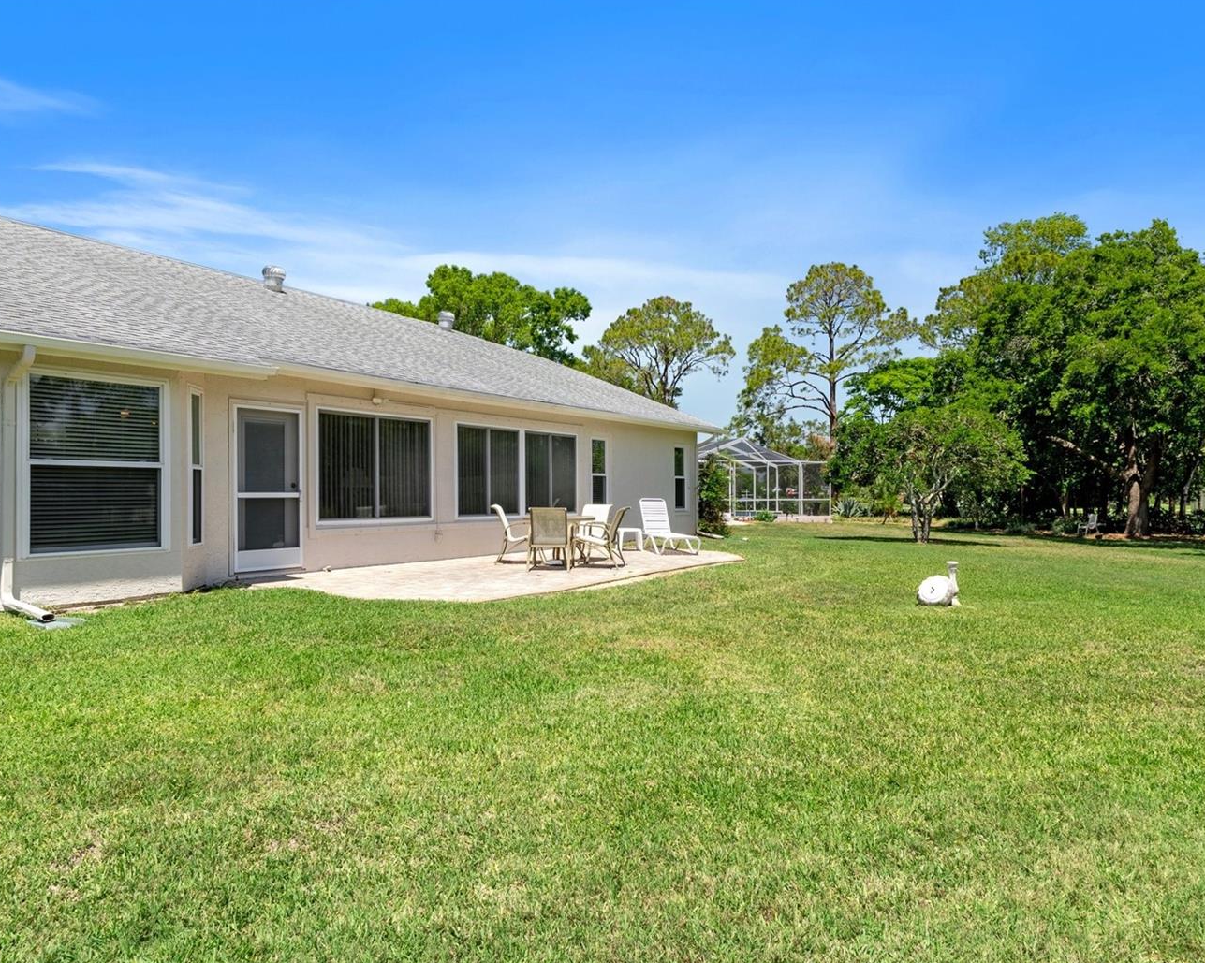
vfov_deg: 65.5
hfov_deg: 77.6
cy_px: 490
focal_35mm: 21
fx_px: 749
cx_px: 600
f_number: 8
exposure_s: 1/750
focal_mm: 12
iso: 250
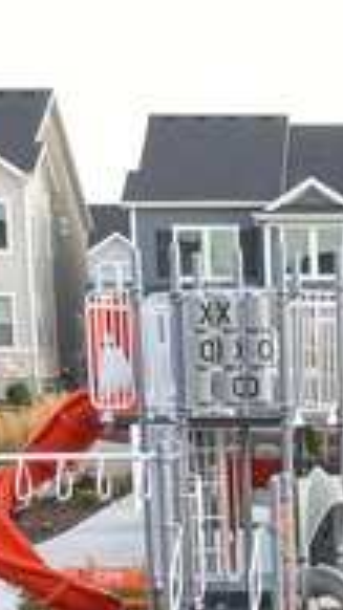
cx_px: 456
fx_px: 1958
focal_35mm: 121
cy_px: 871
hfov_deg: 9.8
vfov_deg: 16.4
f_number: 1.8
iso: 25
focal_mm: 3.99
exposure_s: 1/120
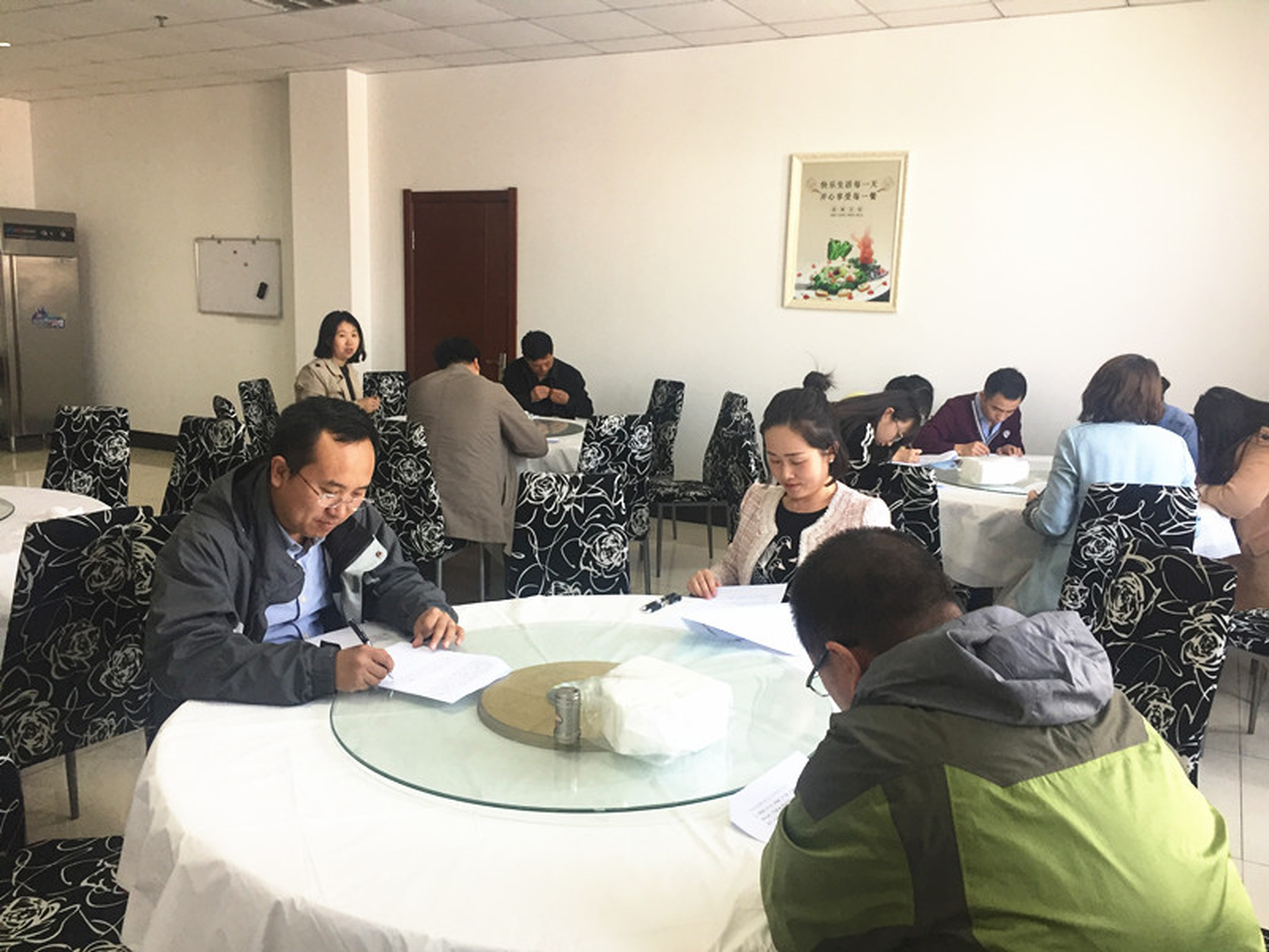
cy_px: 476
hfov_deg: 61.7
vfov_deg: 48.2
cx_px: 634
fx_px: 1063
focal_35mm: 29
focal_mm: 4.15
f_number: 2.2
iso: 64
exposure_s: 1/33
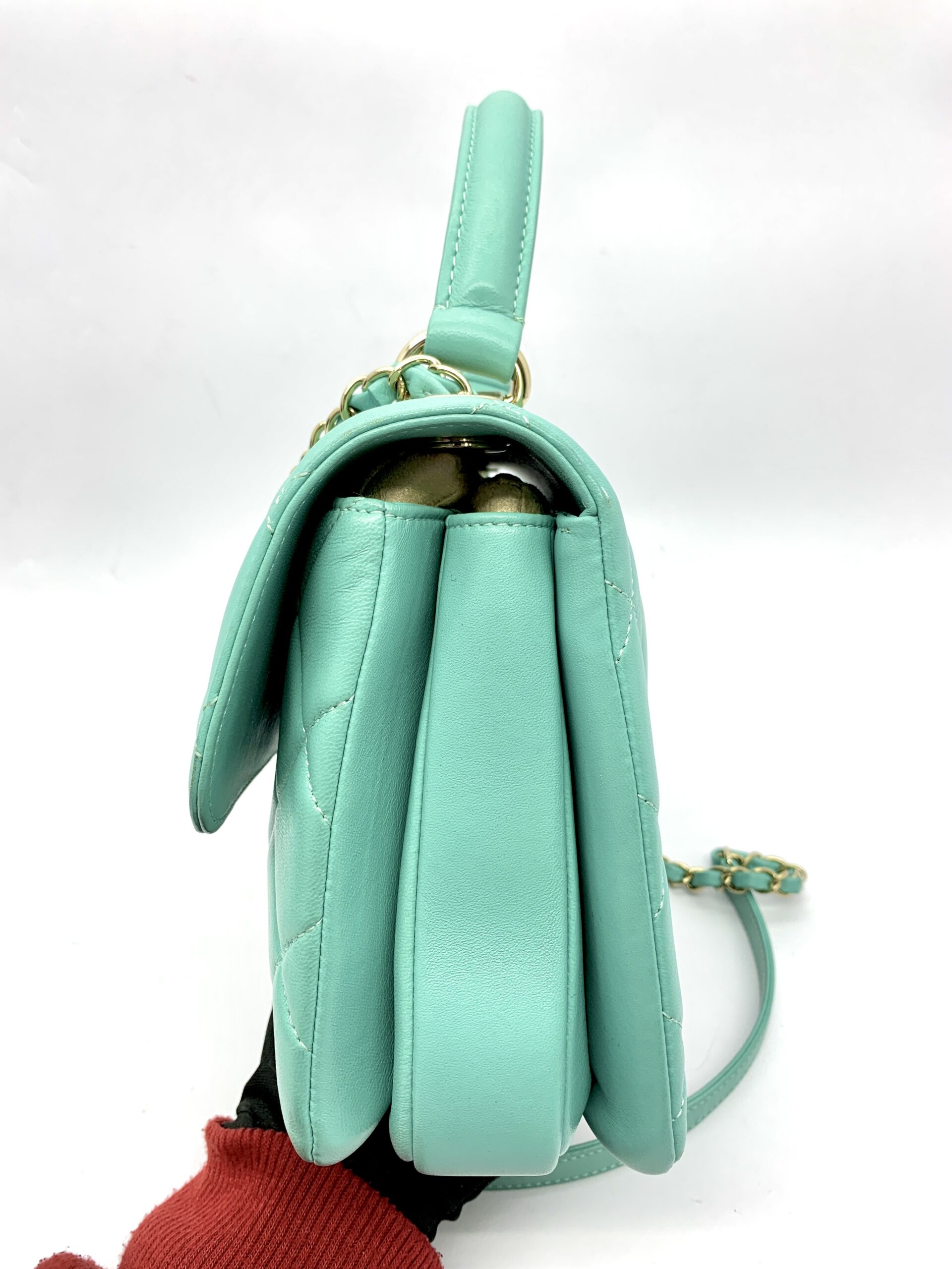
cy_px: 634
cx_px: 476
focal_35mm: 26
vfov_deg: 67.3
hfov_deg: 53.1
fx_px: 953
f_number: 1.8
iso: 32
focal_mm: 4.25
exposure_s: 1/100
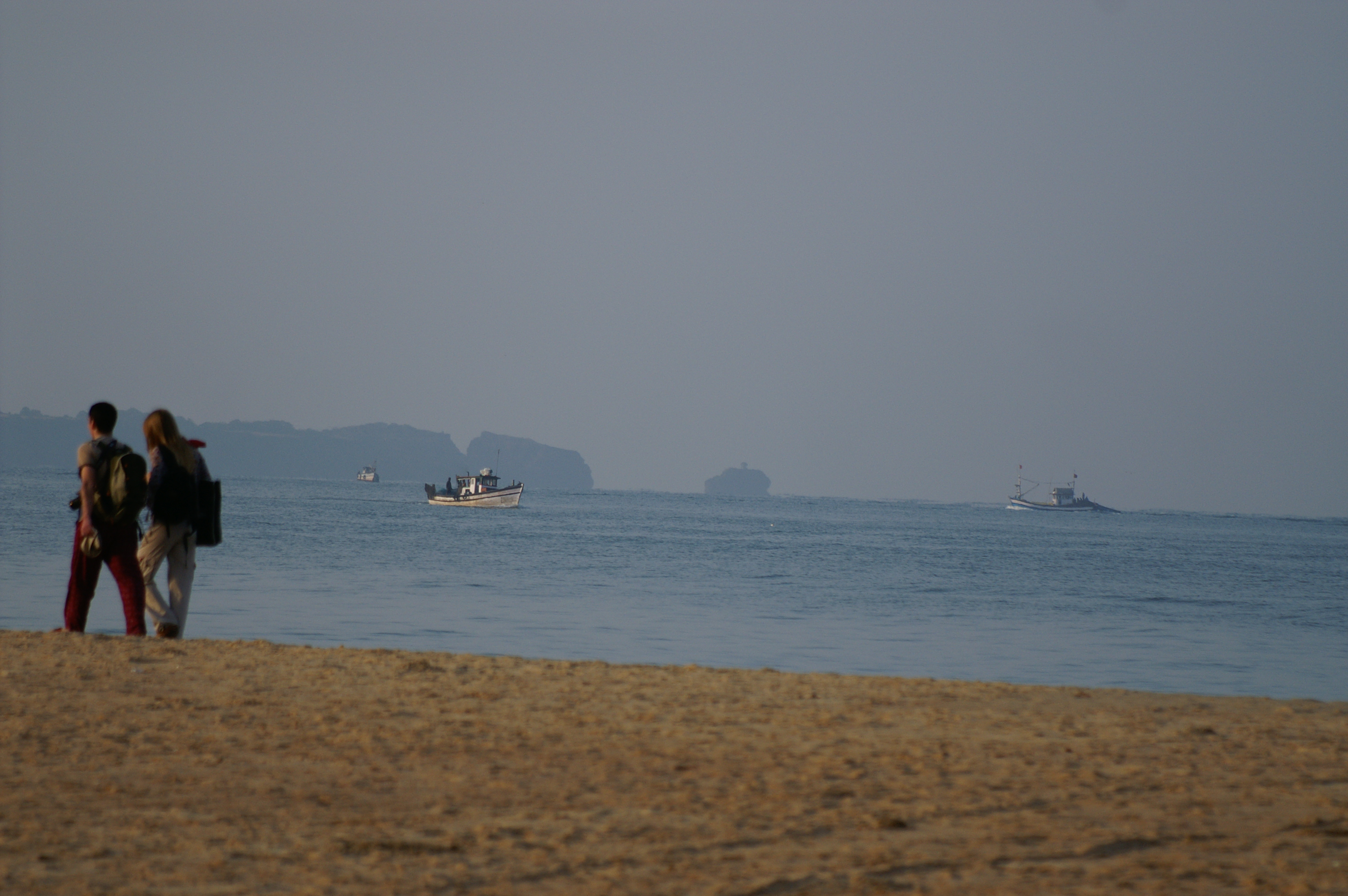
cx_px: 674
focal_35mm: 240
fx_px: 8979
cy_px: 448
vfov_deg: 5.7
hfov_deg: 8.6
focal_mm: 160
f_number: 5.6
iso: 200
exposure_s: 1/1000
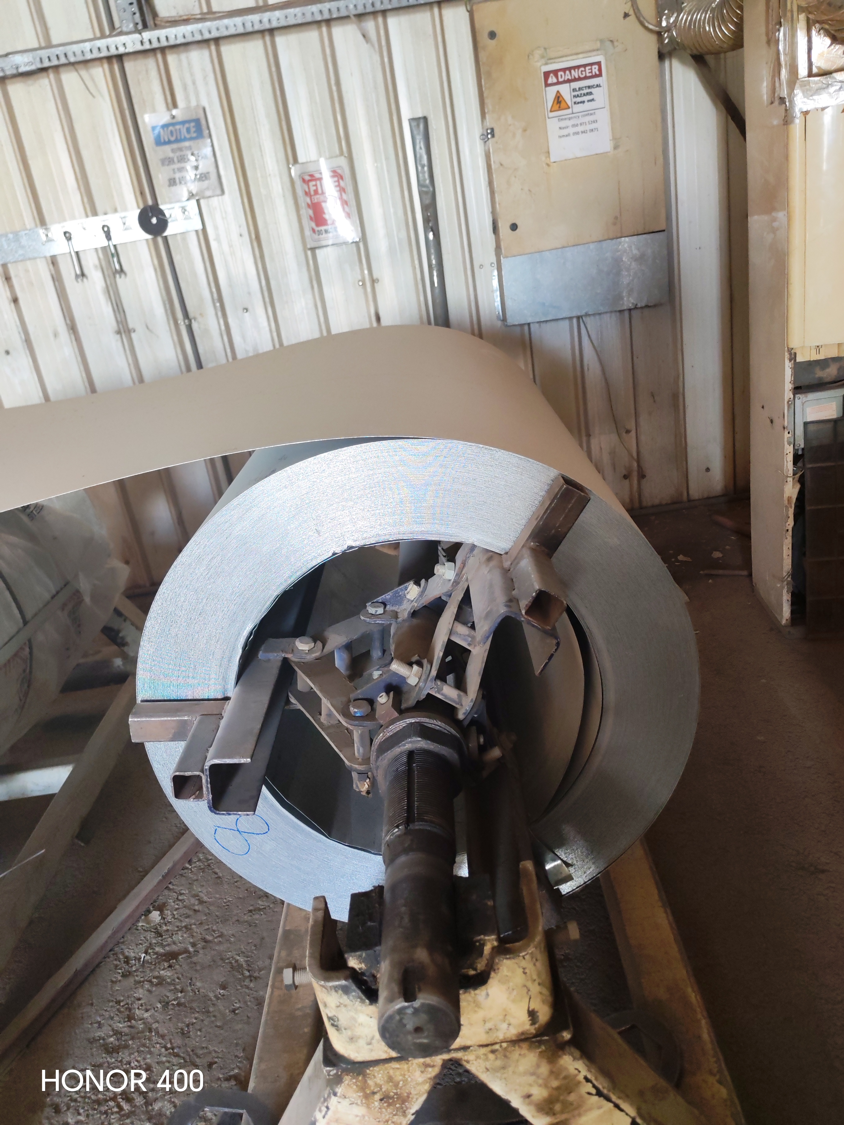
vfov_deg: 65.3
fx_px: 878
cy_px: 562
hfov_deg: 51.4
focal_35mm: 27
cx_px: 422
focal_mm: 6.12
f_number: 1.9
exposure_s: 1/100
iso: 1000
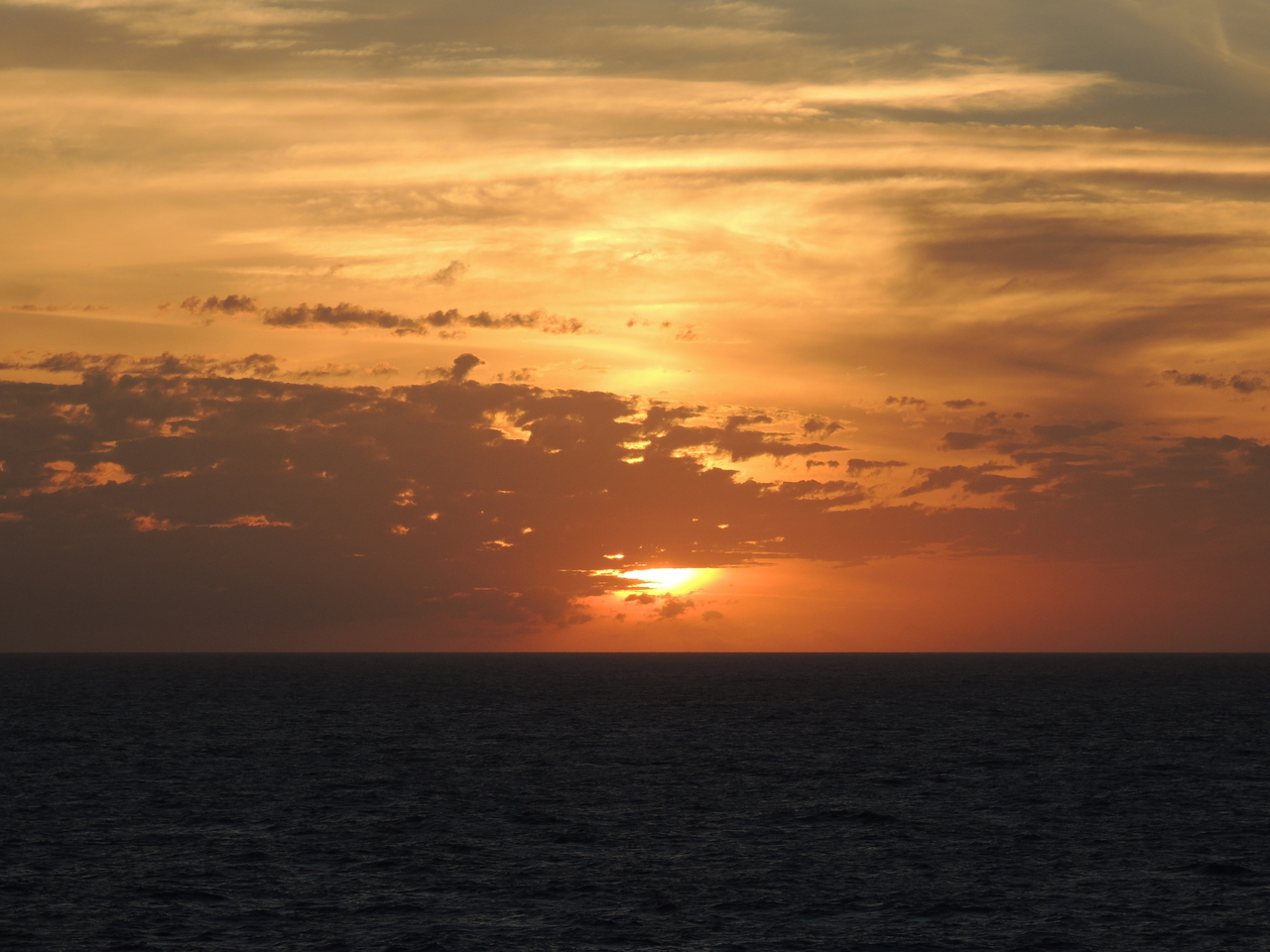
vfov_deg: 8.7
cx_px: 635
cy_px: 476
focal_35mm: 170
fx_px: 6237
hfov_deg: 11.6
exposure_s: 1/640
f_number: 4.5
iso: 100
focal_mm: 30.3
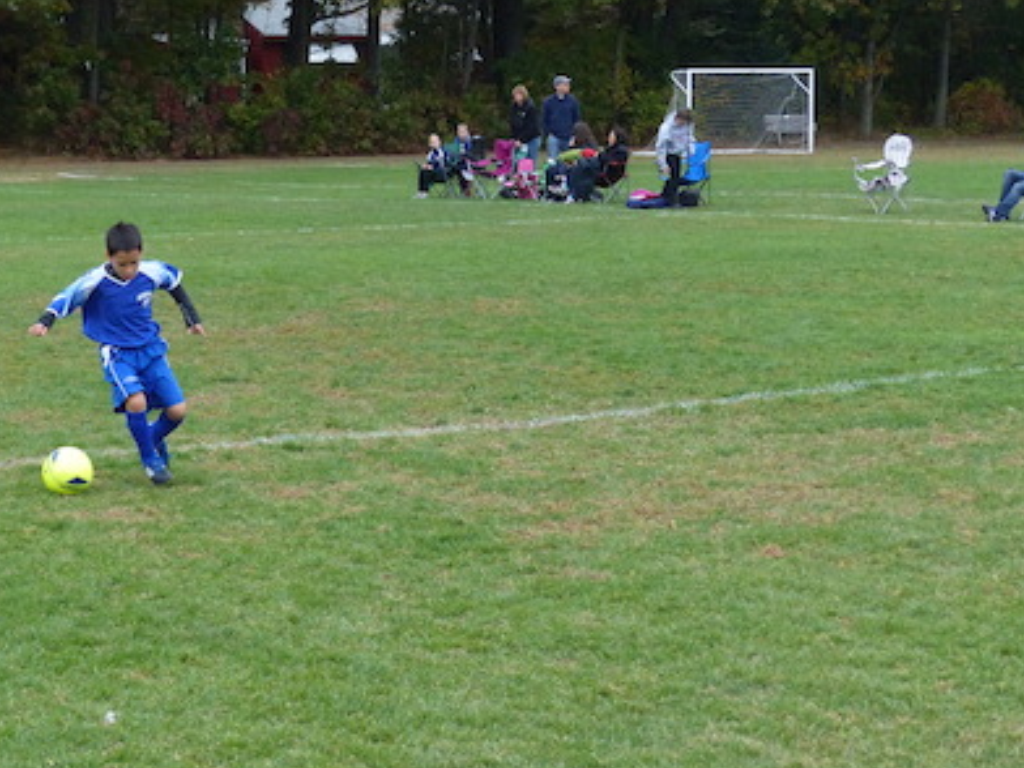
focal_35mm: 98
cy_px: 303
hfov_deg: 20.0
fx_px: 2899
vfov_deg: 15.1
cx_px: 409
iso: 400
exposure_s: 1/400
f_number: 2.8
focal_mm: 13
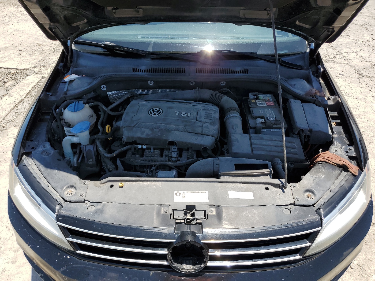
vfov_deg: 53.1
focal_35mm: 26
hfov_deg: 67.3
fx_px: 282
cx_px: 188
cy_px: 140
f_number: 1.5
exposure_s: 1/2000
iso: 50
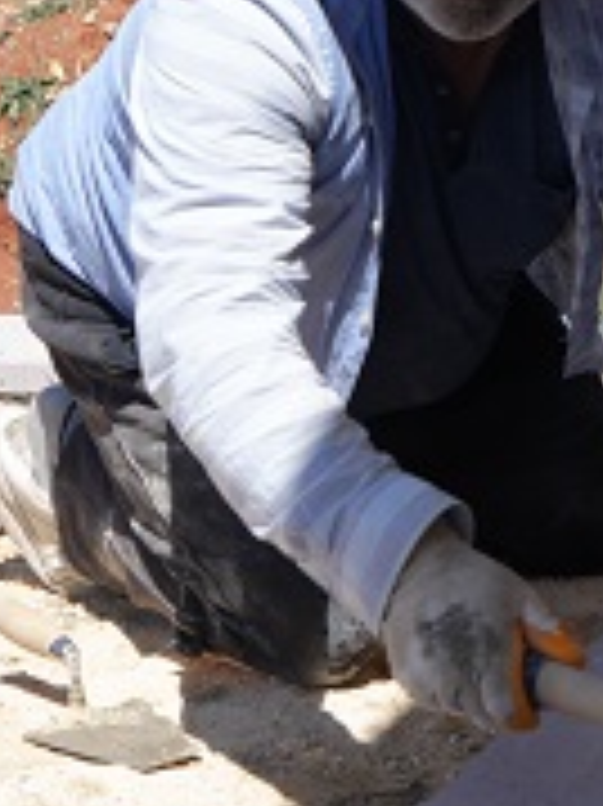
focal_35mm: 116
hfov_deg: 12.3
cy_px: 131
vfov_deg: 16.8
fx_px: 2697
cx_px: 846
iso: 100
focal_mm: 36
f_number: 4.5
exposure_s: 1/640
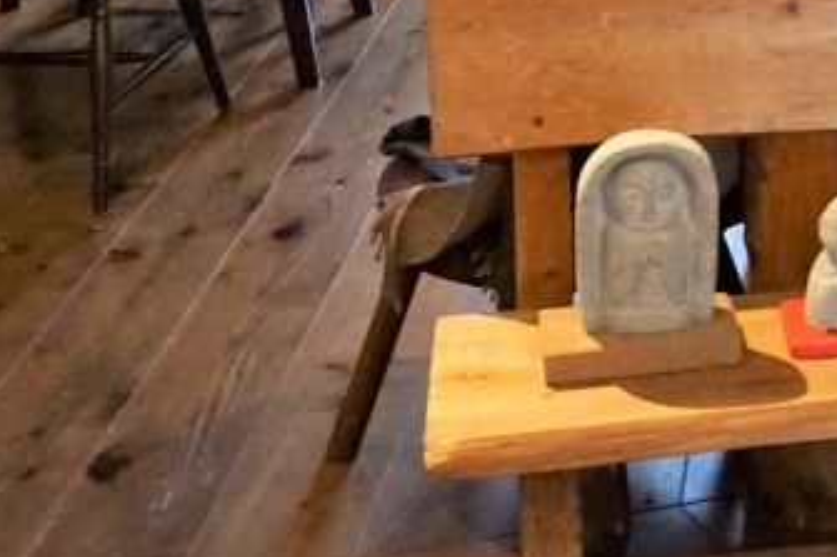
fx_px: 1998
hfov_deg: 22.3
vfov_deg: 14.5
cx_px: 927
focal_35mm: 86
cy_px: -347
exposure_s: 1/125
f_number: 3.5
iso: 3200
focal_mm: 16
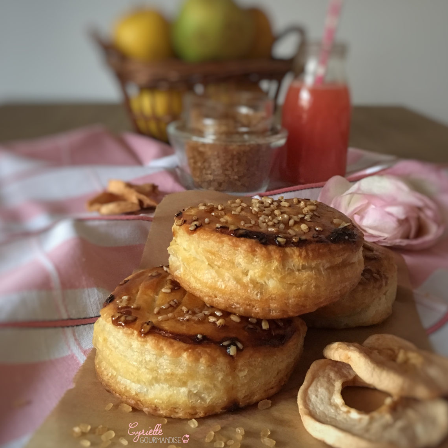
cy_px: 225
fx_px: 512
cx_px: 224
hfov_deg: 47.2
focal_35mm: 35
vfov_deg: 47.2
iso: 320
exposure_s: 1/17
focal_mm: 4.15
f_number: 2.2
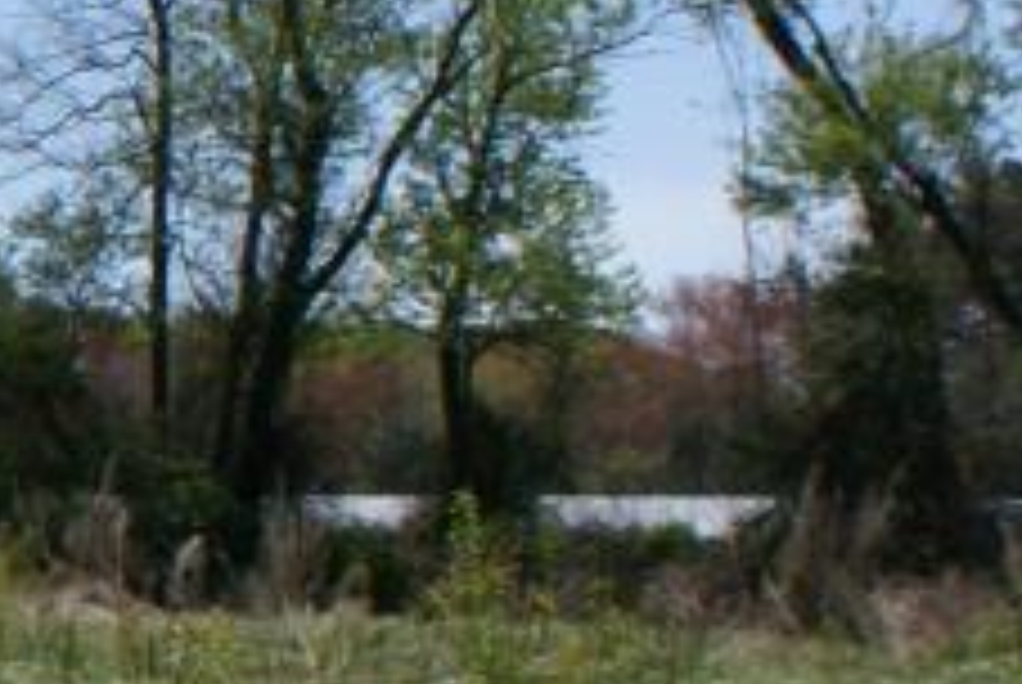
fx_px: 5600
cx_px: -1504
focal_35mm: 197
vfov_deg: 7.0
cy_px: 448
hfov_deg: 9.2
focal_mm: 26
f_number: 16
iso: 100
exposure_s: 1/125
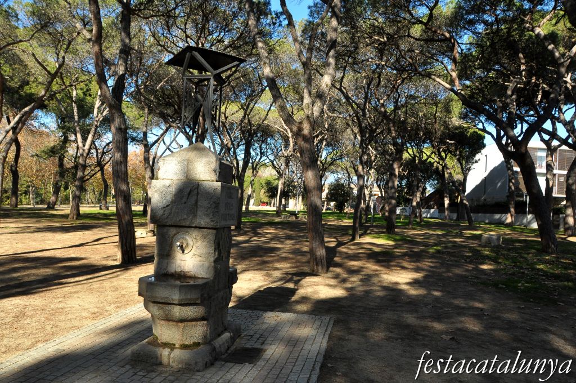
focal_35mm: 27
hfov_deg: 67.4
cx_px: 288
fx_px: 431
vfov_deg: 47.8
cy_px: 192
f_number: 7.1
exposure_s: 1/1250
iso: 1000
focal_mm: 18
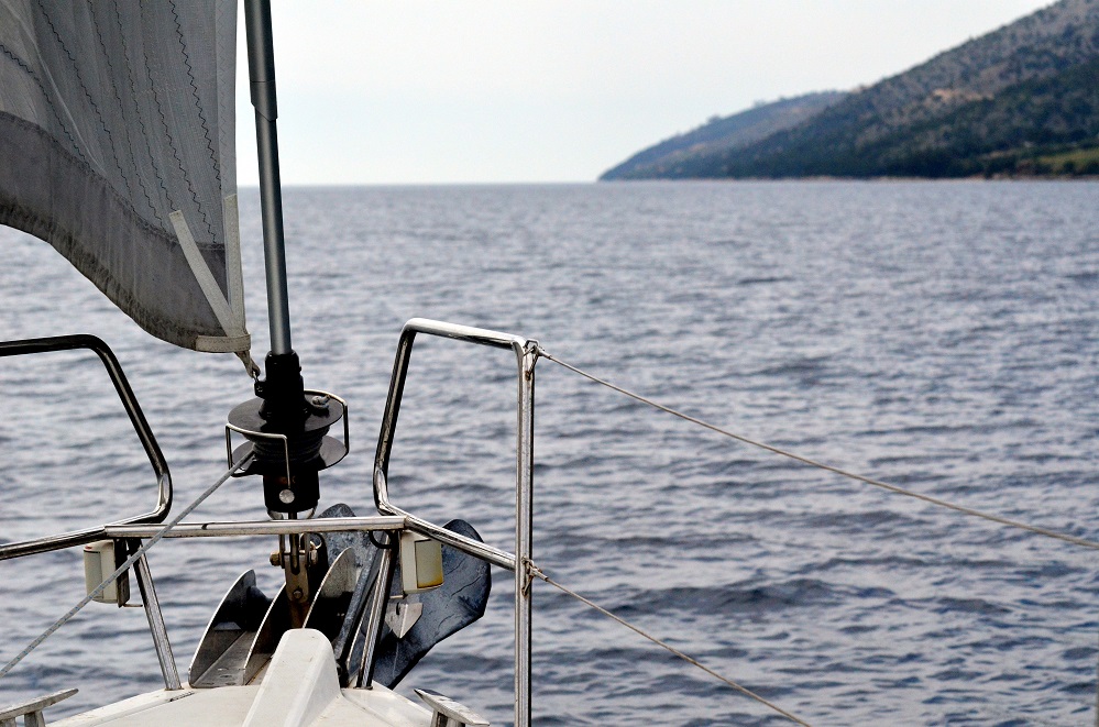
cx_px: 550
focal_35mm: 105
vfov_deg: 13.0
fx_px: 3198
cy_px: 364
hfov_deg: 19.5
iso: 1600
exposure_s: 1/8000
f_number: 6.3
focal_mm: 70
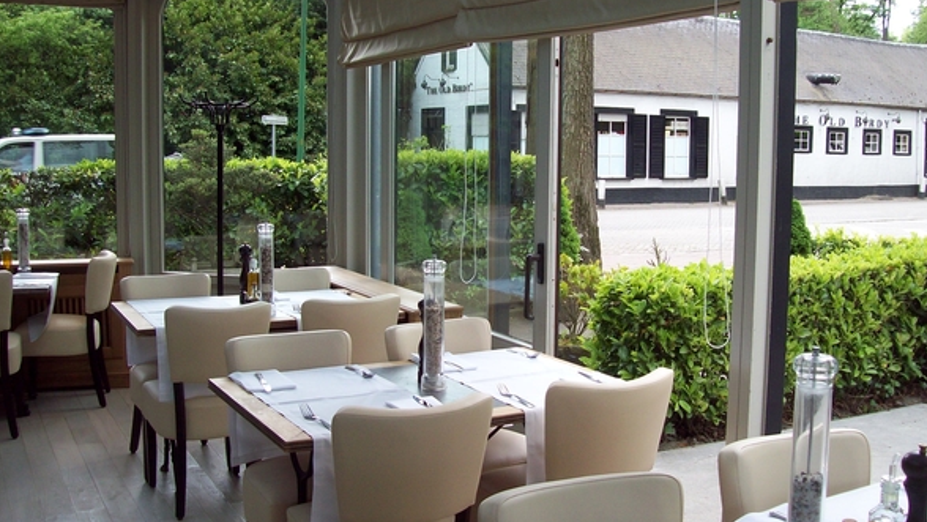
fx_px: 983
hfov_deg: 50.5
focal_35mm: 40
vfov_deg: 29.7
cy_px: 221
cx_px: 467
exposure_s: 1/159
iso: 80
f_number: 2.7
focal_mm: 6
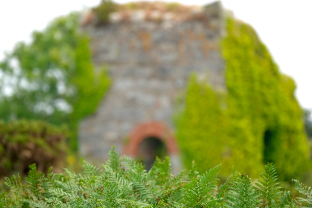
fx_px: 5348
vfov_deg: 2.2
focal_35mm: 617
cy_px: 118
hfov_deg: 3.3
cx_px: 147
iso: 100
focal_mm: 195.64
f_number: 4
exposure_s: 1/250
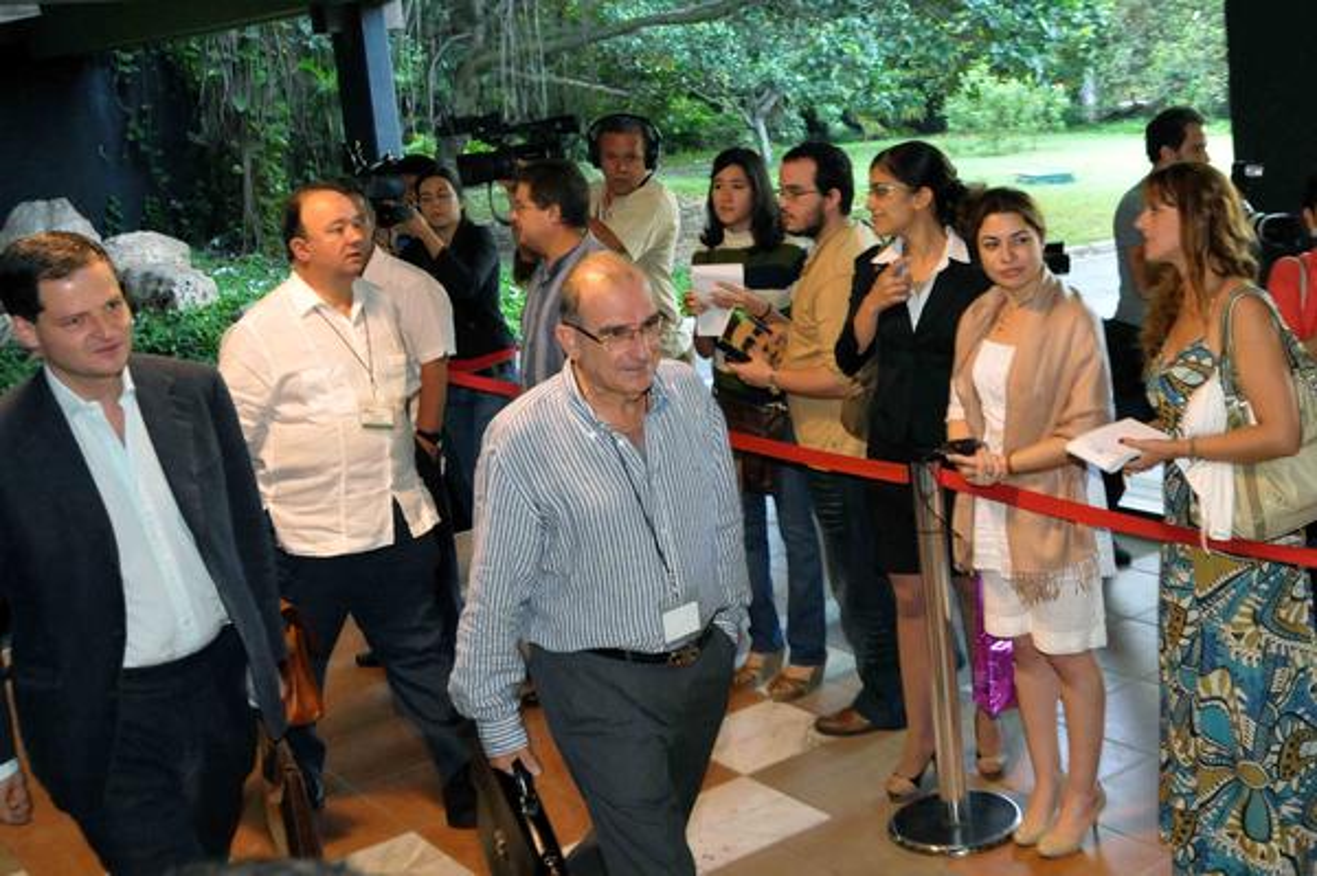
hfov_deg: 53.2
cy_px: 438
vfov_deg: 36.8
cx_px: 658
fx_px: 1316
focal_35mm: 36
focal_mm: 24
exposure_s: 1/100
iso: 2500
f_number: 5
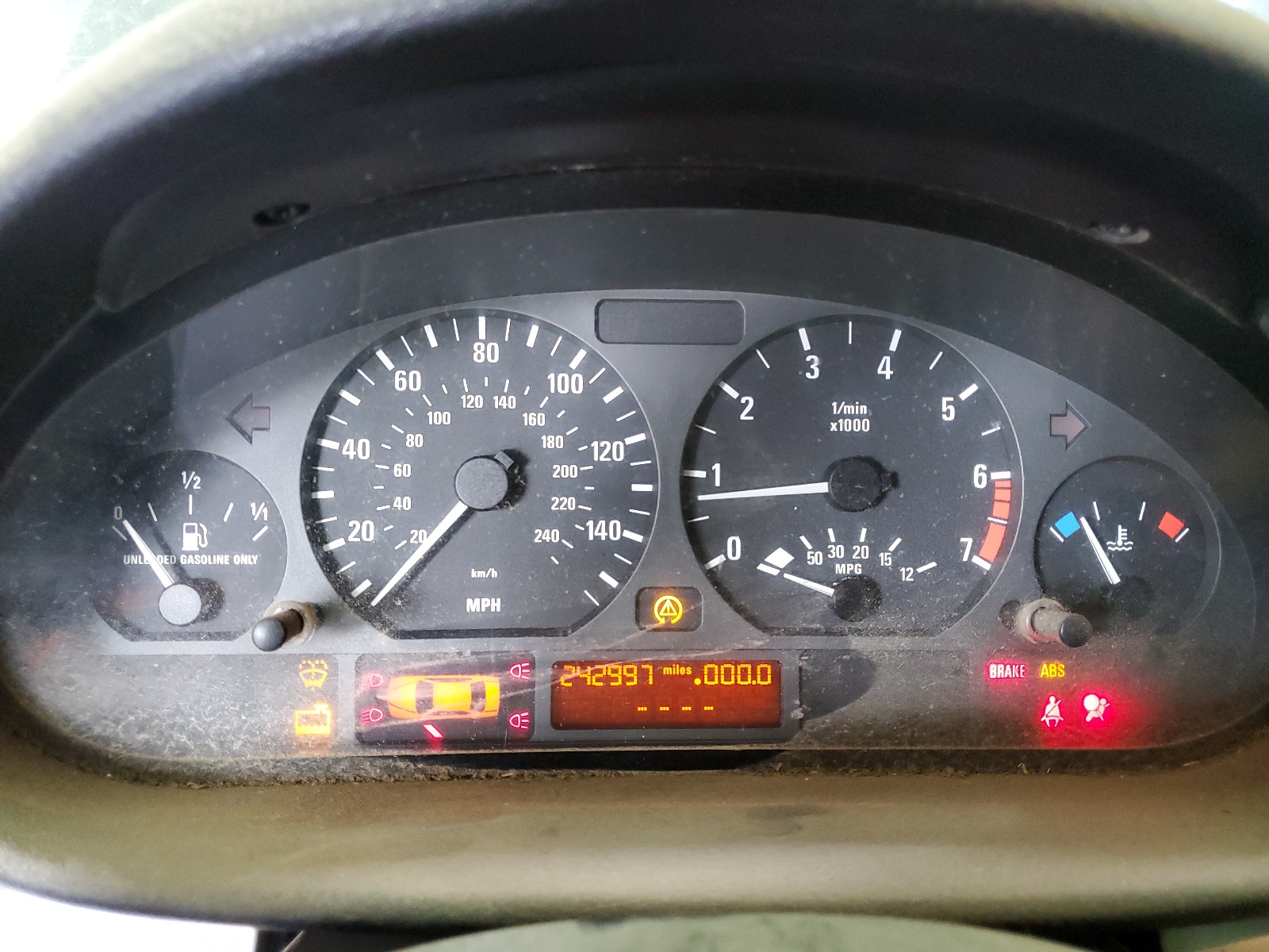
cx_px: 634
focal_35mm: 26
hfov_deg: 67.3
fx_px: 953
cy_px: 476
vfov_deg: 53.1
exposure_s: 1/60.2
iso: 340
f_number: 1.5
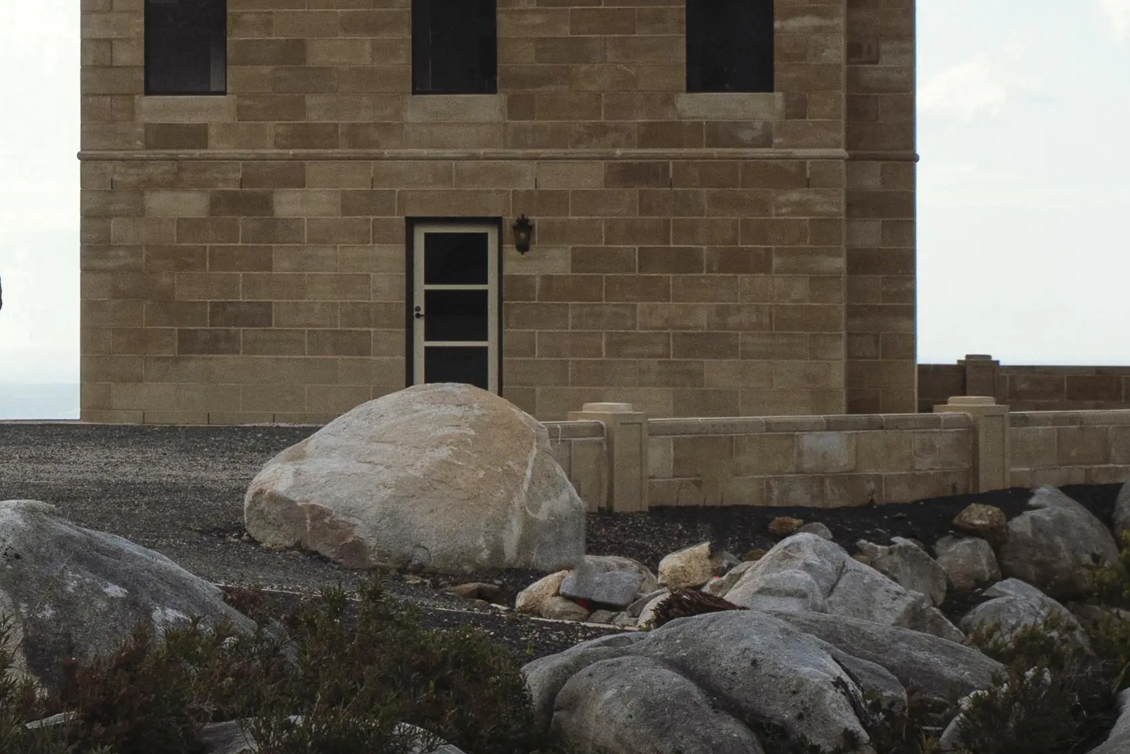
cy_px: 112
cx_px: -592
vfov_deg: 7.9
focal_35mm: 173
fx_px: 5432
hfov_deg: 11.4
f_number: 7.1
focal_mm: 40
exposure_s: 1/1000
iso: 160
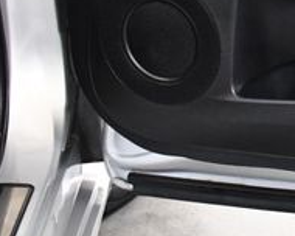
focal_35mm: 114
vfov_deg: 13.2
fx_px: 995
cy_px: -37
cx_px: 494
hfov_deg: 15.1
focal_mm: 18
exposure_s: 1/60
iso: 3200
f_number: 3.5
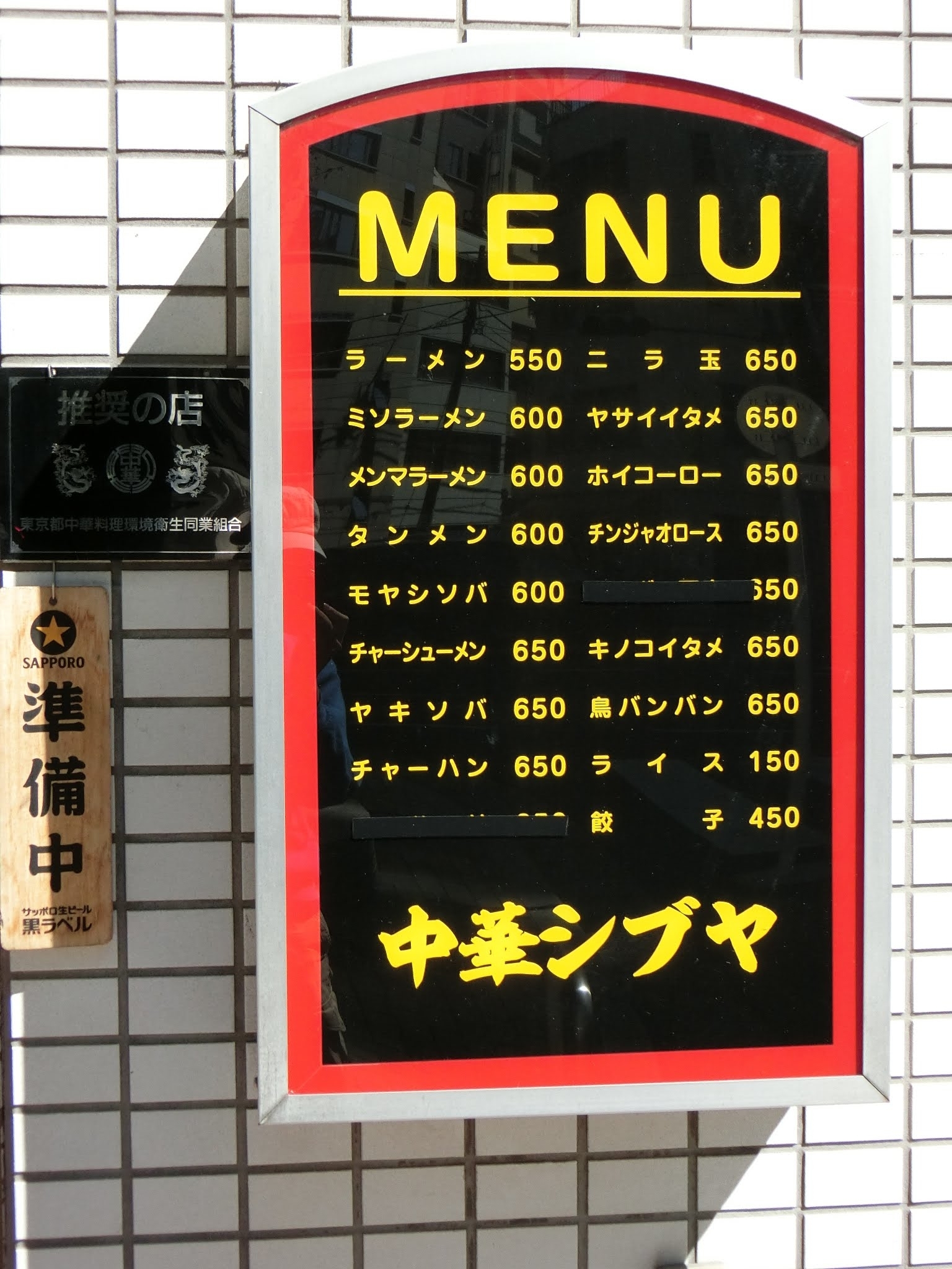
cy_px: 634
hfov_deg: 32.2
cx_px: 476
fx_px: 1650
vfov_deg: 42.1
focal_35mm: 45
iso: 250
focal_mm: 8
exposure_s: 1/1000
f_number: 4.4
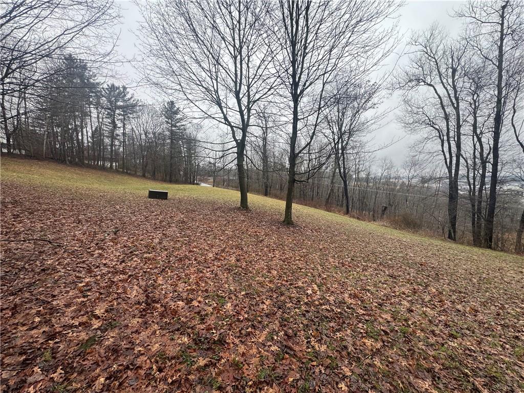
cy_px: 196
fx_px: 212
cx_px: 262
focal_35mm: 14
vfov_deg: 85.7
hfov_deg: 102.1
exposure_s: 1/322
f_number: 2.2
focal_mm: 2.22
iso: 40
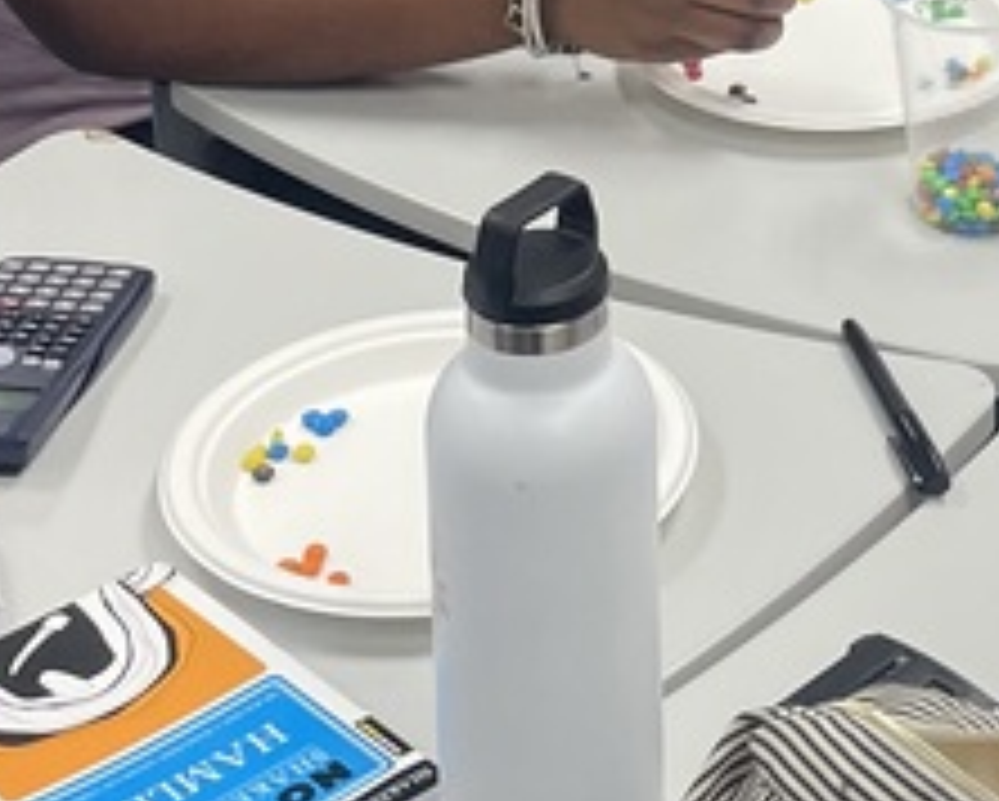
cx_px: 940
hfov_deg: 16.2
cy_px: -567
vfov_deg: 12.3
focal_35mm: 117
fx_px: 3462
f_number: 1.6
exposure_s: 1/120
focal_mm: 4.2
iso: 100
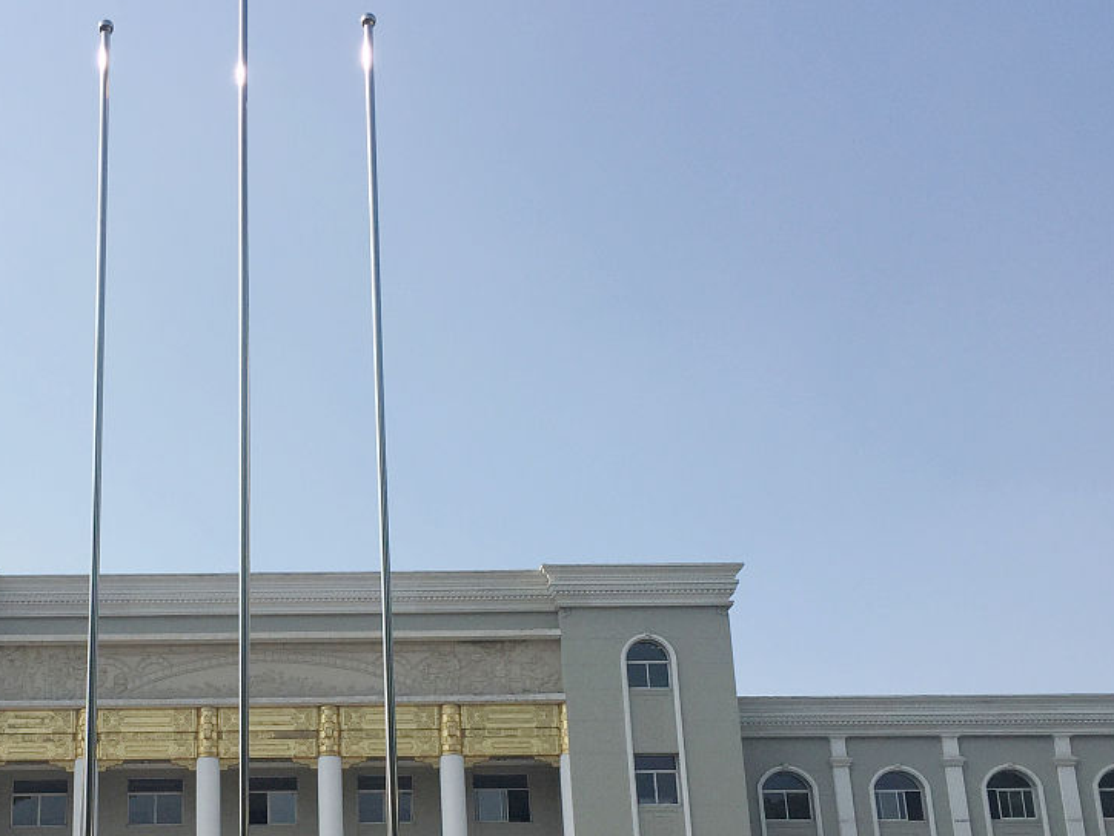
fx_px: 1545
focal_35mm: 48
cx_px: 250
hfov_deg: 38.4
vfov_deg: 29.8
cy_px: 630
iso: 32
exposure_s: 1/3597
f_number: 2.2
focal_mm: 4.15
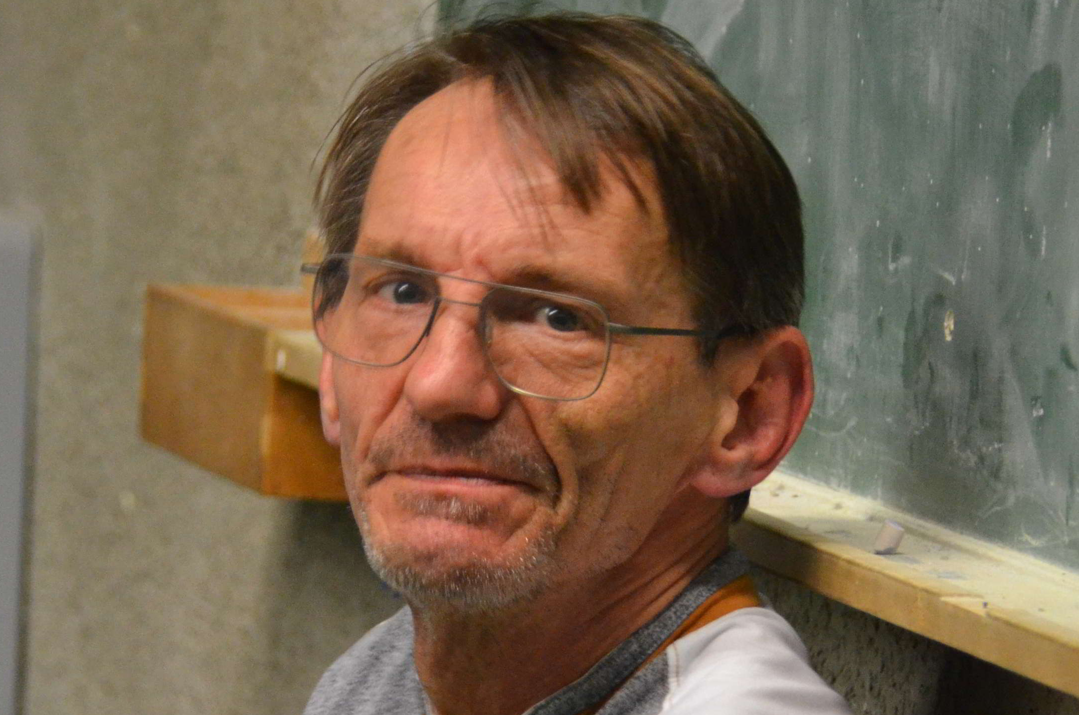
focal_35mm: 410
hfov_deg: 5.0
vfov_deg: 3.3
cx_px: 386
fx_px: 12262
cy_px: 590
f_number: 5.6
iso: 2000
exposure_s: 1/80
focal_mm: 120
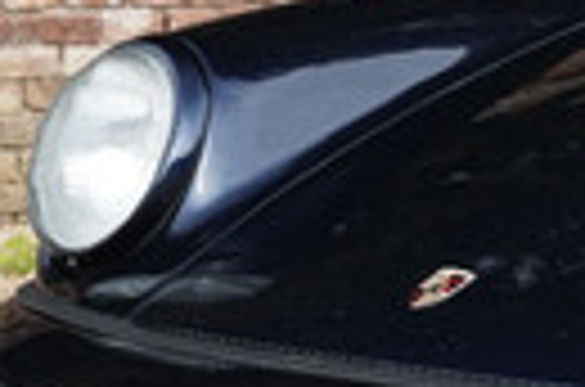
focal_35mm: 323
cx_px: 1359
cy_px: 25
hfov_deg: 6.1
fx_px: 5234
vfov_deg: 4.2
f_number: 5.6
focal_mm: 52.3
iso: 100
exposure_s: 1/60
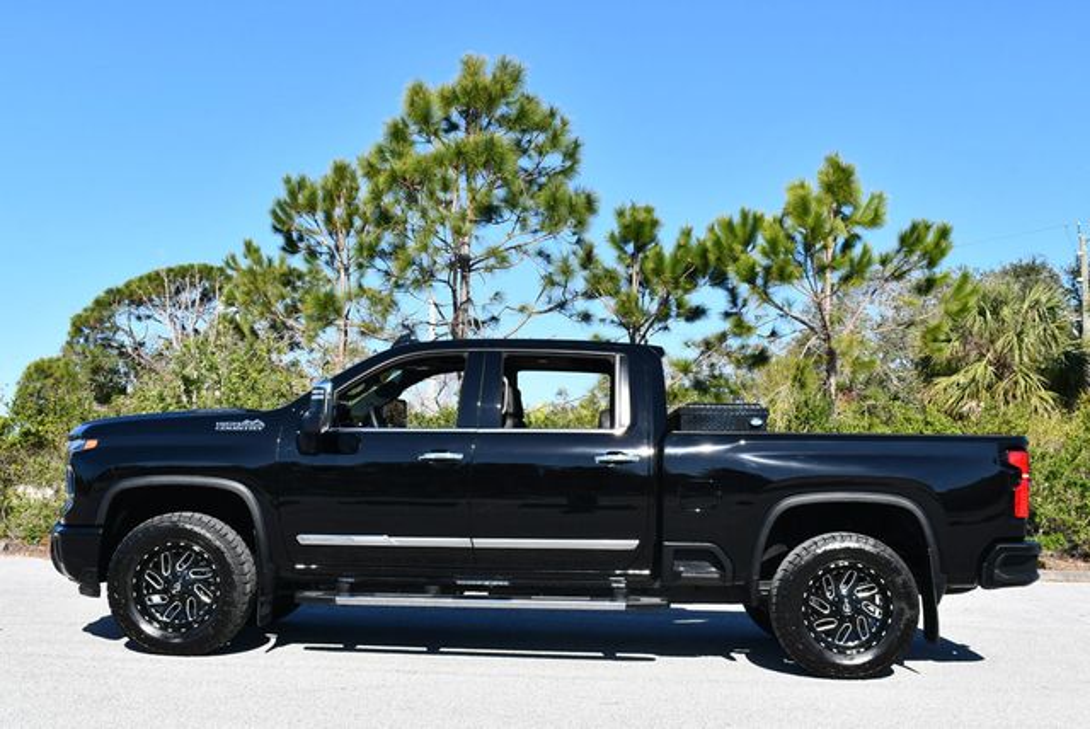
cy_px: 364
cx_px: 545
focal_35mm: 44
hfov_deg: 44.5
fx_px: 1333
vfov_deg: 30.6
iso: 110
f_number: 8
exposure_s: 1/250
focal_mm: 22
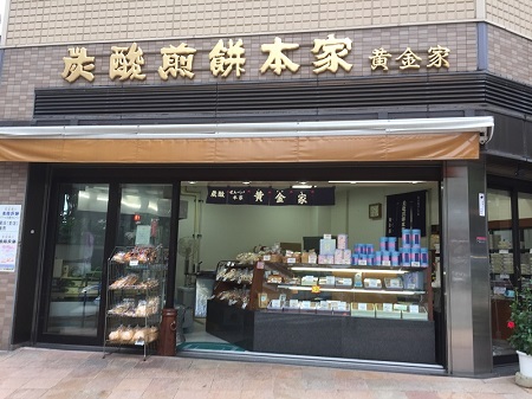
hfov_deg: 61.7
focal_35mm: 29
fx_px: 445
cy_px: 200
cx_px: 266
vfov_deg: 48.2
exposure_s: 1/60
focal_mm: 4.15
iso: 32
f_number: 2.2
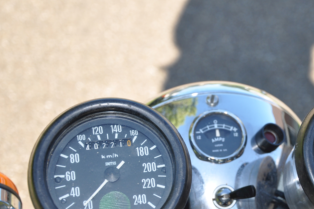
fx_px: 776
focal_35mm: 89
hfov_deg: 22.7
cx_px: 225
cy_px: 149
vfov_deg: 15.3
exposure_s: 1/200
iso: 200
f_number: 6.3
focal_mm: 40
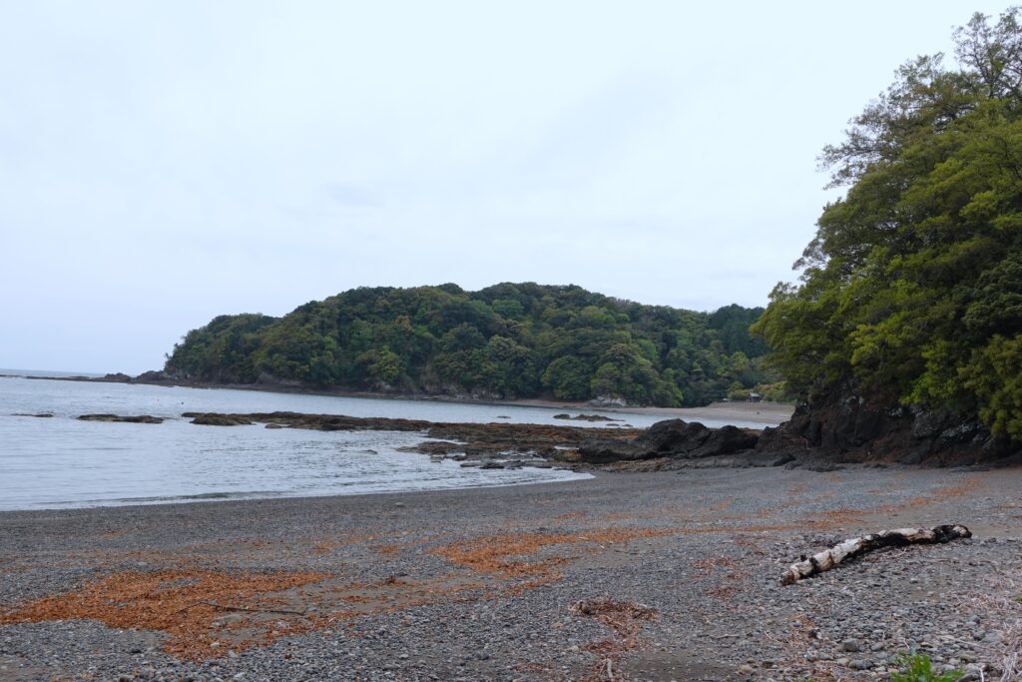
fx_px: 994
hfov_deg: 54.4
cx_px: 511
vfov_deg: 37.9
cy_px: 341
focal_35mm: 35
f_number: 4
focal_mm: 12.81
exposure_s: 1/800
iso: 125
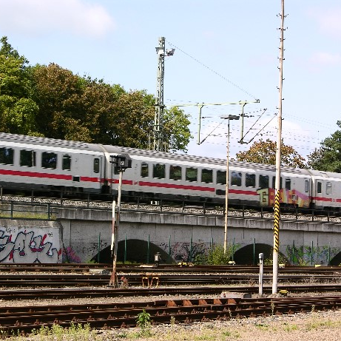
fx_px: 1326
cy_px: 170
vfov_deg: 14.7
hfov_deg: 14.7
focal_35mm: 119
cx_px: 159
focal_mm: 25.4
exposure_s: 1/178
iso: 50
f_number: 5.8
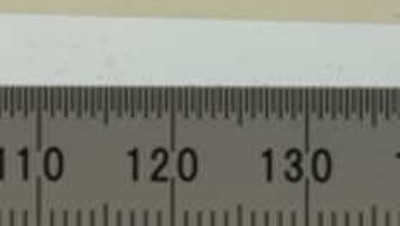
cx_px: -414
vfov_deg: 3.7
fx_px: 3450
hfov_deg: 6.4
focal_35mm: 325
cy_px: -392
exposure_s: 1/13
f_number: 32
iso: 100
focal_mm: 60
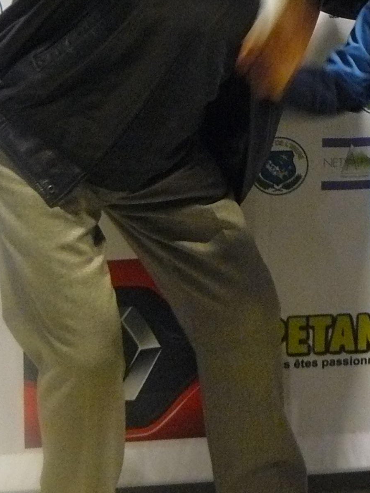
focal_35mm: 121
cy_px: 37
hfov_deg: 12.1
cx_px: 361
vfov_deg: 16.1
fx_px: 1724
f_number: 2.8
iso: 400
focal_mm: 7.9
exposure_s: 1/20
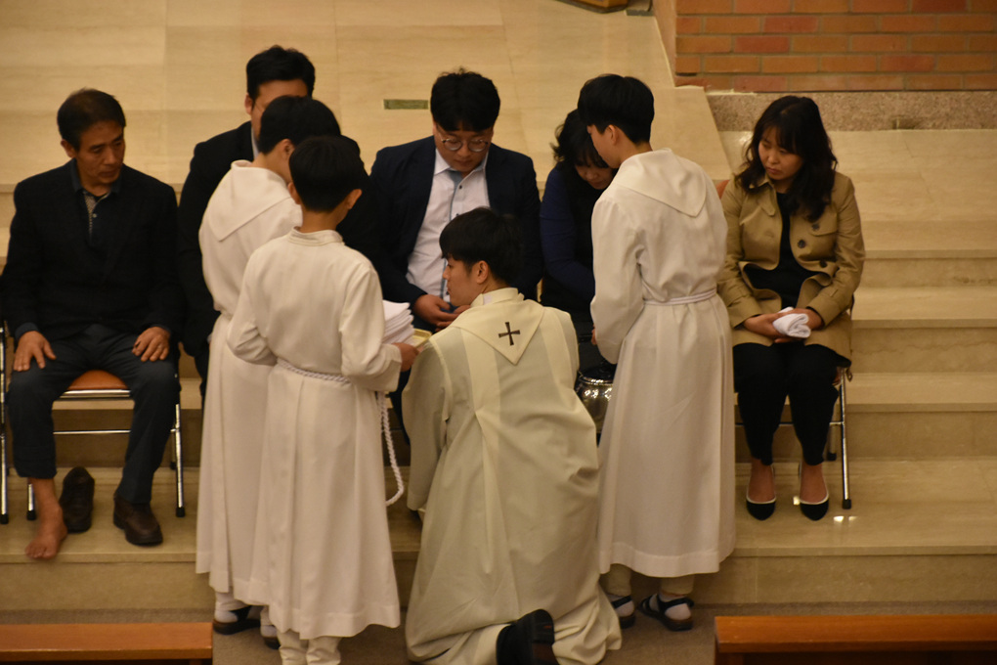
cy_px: 332
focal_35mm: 183
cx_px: 498
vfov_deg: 7.5
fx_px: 5068
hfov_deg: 11.2
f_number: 5.6
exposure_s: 1/60
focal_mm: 122
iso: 3200
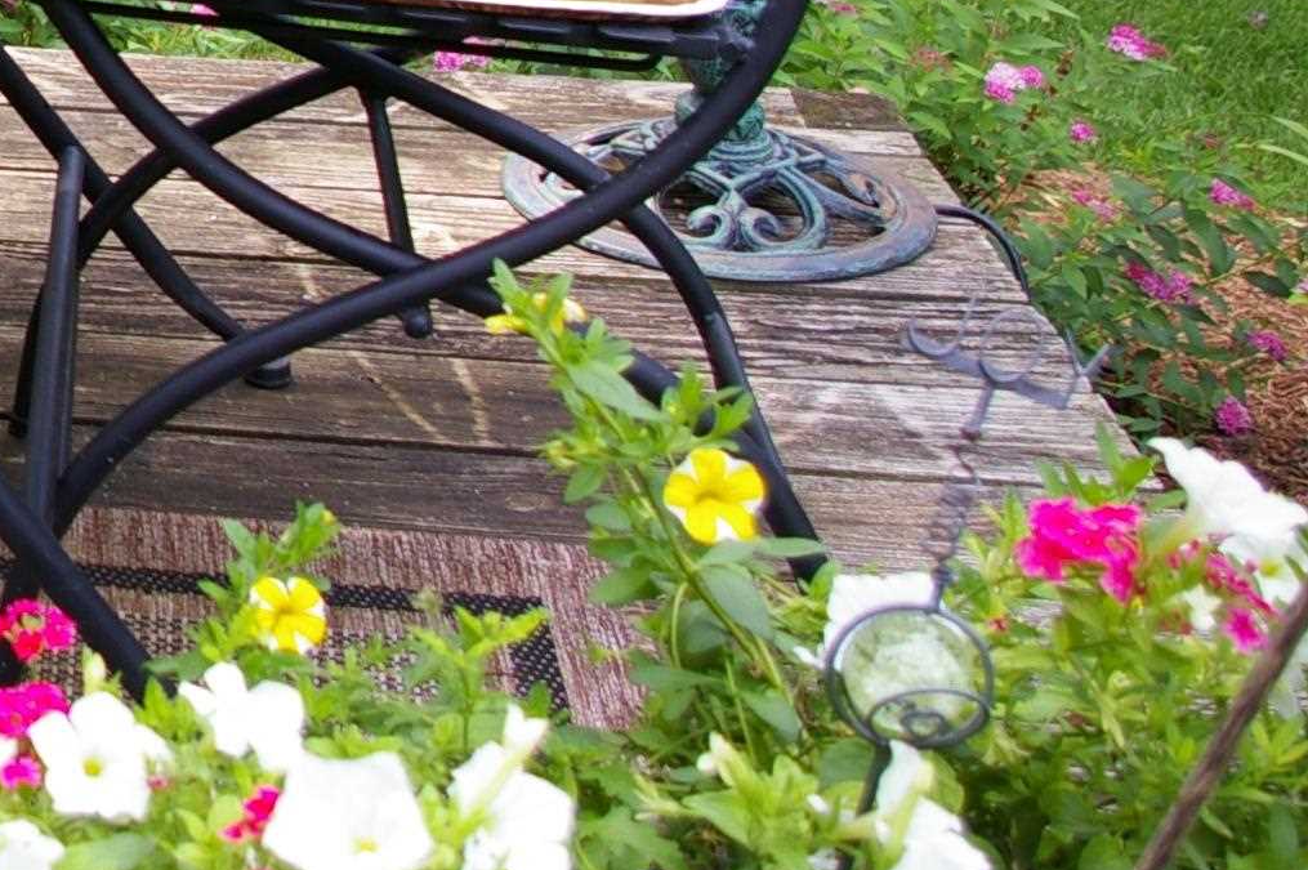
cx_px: -526
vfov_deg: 16.2
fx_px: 2904
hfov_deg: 22.0
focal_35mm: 80
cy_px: -247
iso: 200
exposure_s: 1/90
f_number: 5.6
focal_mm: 18
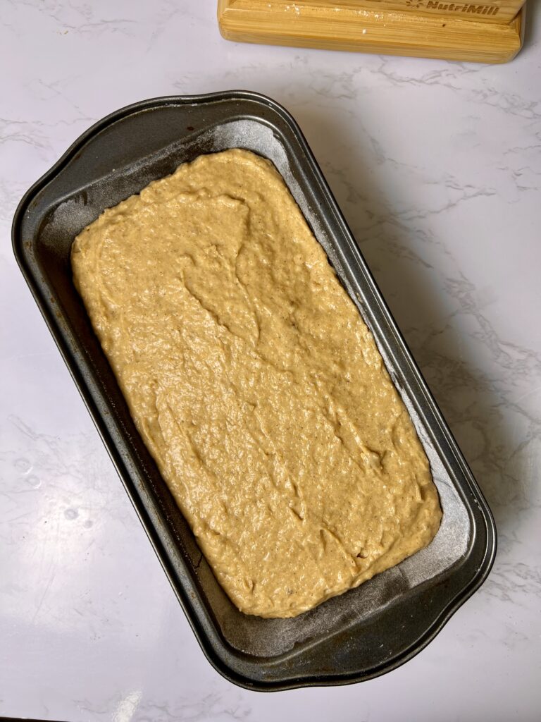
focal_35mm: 26
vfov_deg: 67.3
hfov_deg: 53.1
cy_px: 361
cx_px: 270
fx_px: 542
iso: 40
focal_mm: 5.7
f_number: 1.5
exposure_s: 1/161
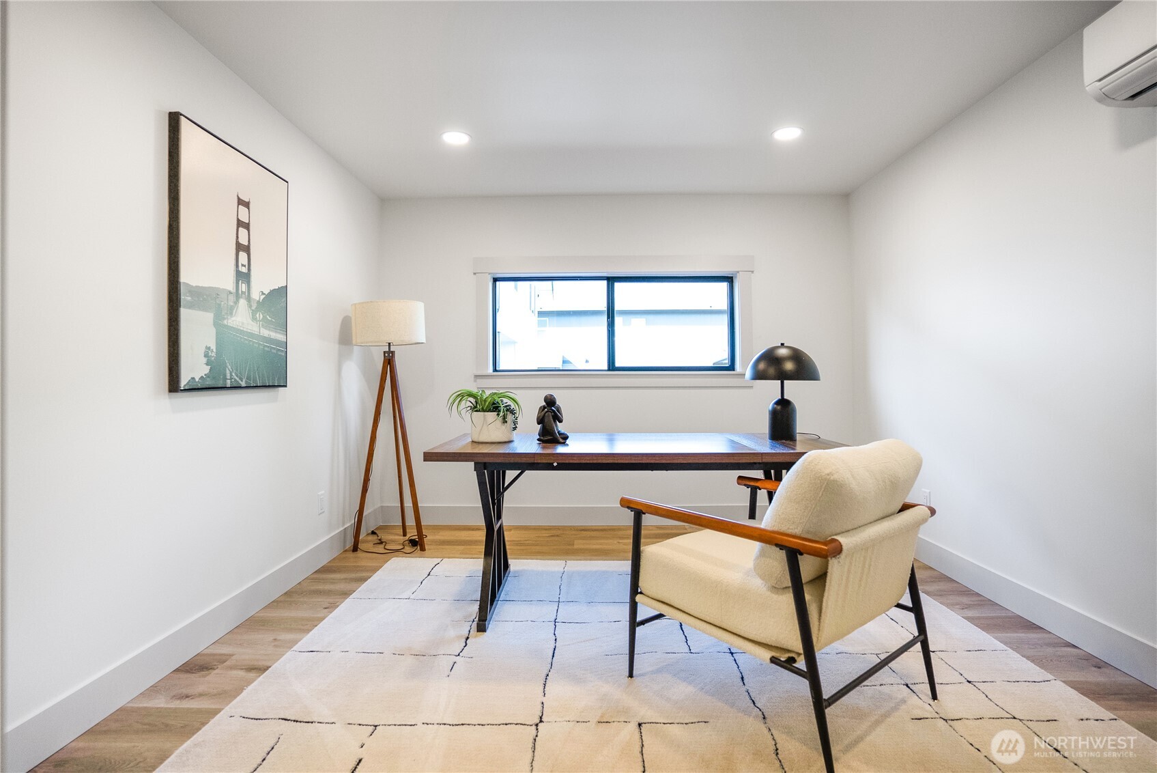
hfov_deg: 93.2
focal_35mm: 17
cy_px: 386
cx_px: 578
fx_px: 547
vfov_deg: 70.5
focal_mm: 17
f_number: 2.8
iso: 800
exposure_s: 1/320
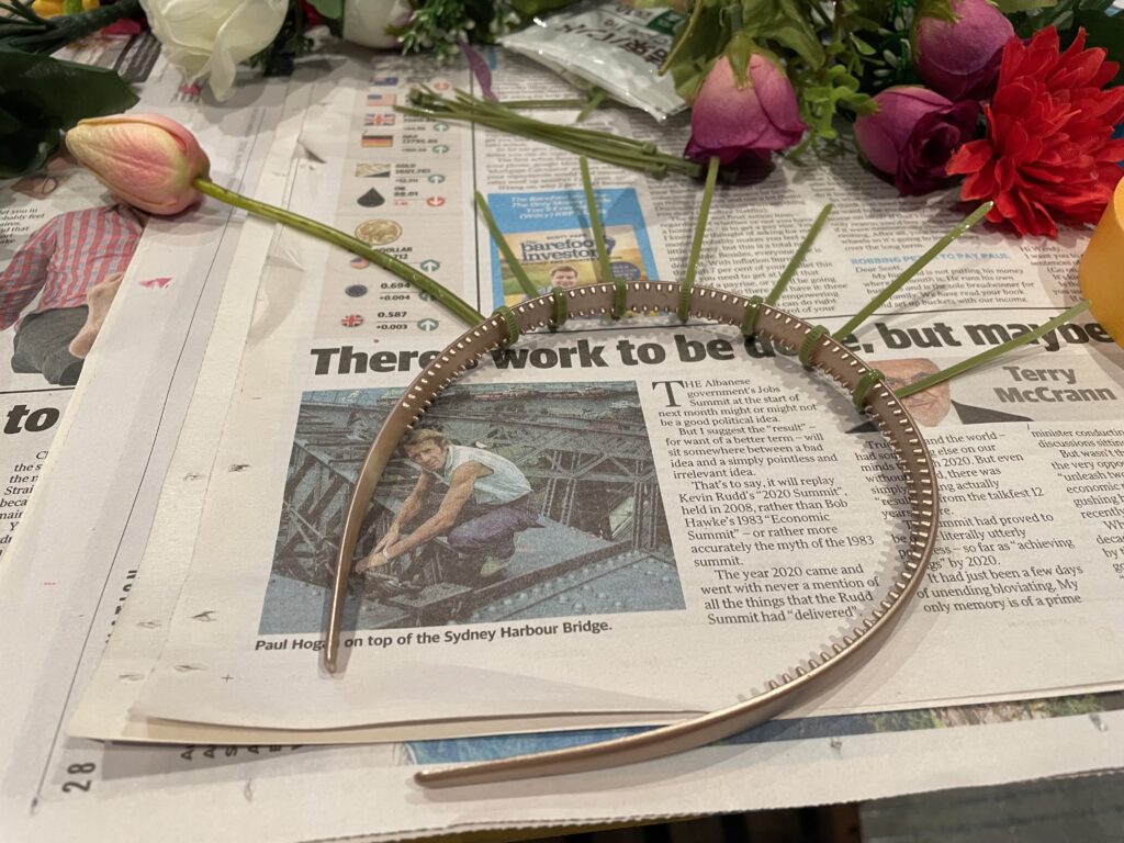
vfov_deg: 53.1
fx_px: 844
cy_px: 422
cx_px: 562
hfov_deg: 67.3
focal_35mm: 26
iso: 100
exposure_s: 1/50
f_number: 1.6
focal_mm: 4.2
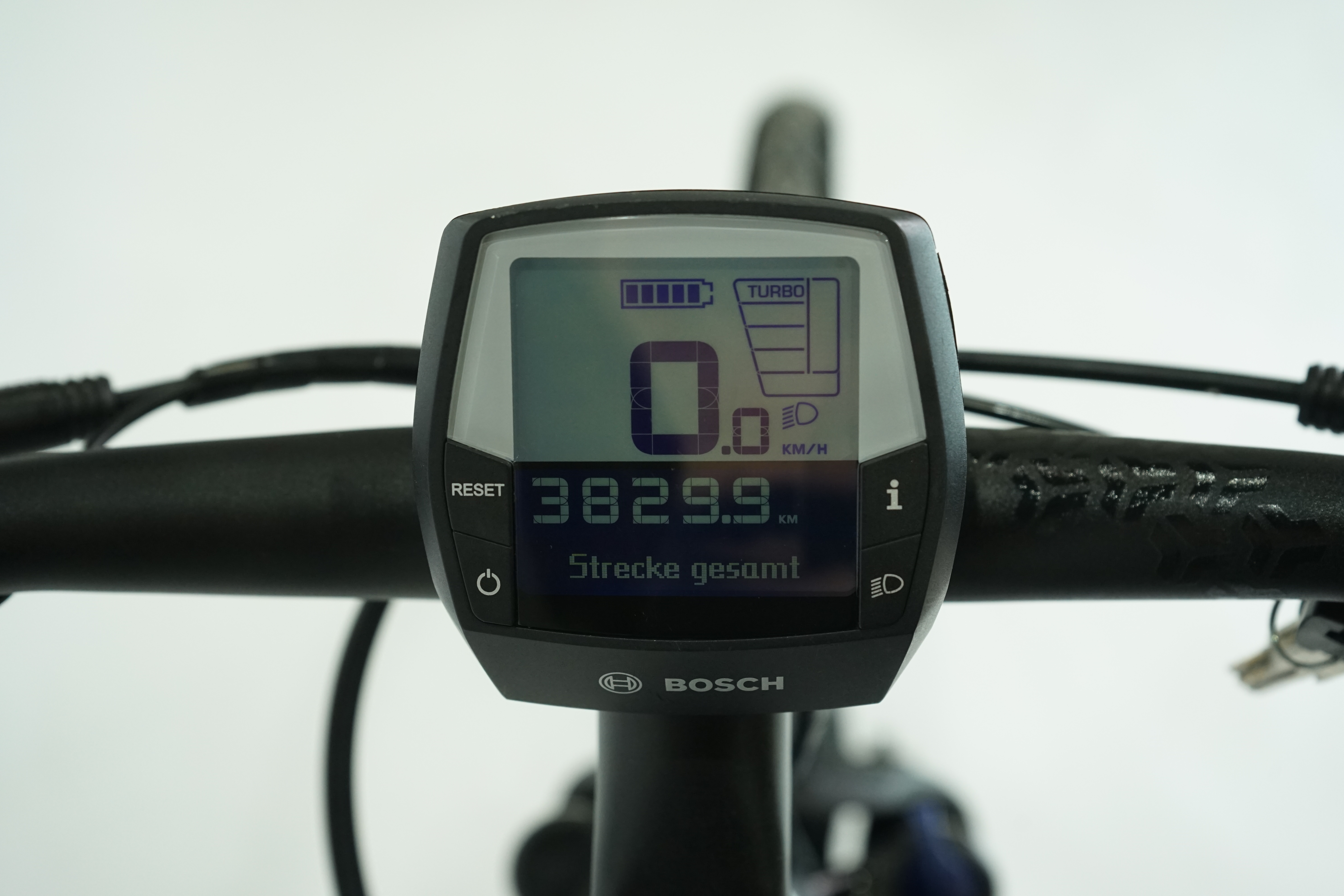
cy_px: 448
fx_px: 1717
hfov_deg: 42.7
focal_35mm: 46
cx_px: 672
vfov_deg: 29.2
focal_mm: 46
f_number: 5.6
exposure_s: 1/200
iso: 1600
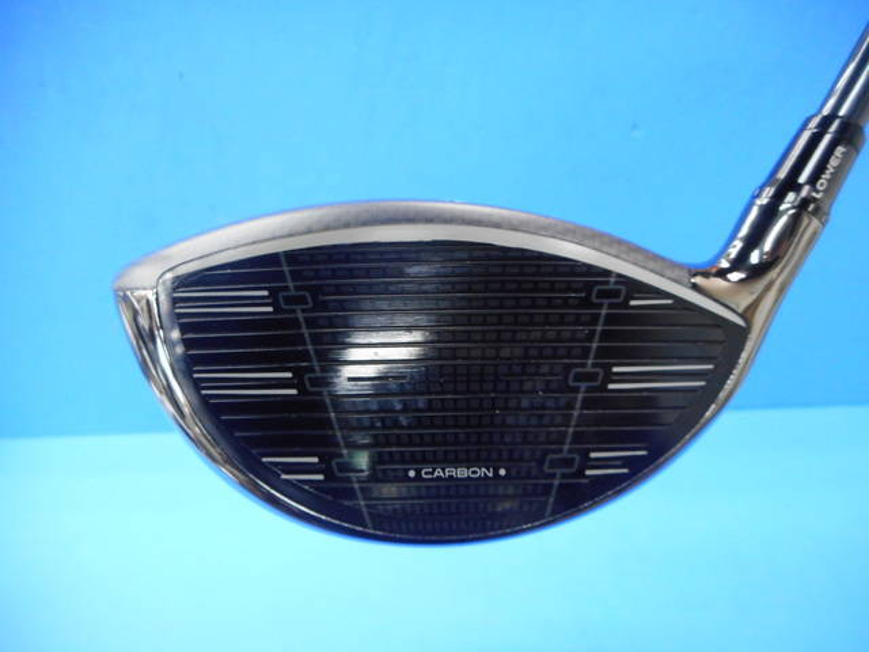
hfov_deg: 69.4
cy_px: 326
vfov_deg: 54.9
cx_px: 434
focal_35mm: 25
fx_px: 628
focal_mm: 4.5
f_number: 3.7
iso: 400
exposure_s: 1/30
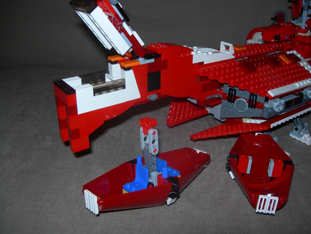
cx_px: 156
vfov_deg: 37.7
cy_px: 117
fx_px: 341
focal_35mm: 38
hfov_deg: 49.0
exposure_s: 1/60.1
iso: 50
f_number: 2.8
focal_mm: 7.8
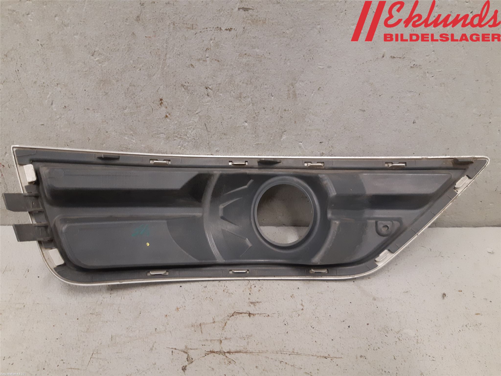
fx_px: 376
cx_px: 250
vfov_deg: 53.1
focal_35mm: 26
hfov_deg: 67.3
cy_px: 188
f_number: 1.7
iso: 200
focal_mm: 3.93
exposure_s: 1/50
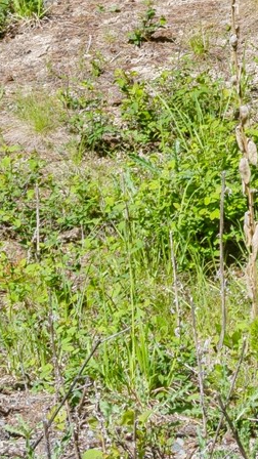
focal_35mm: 244
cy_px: -246
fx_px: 2968
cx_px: 388
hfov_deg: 4.9
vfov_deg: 8.6
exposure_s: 1/500
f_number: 6.3
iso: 100
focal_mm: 32
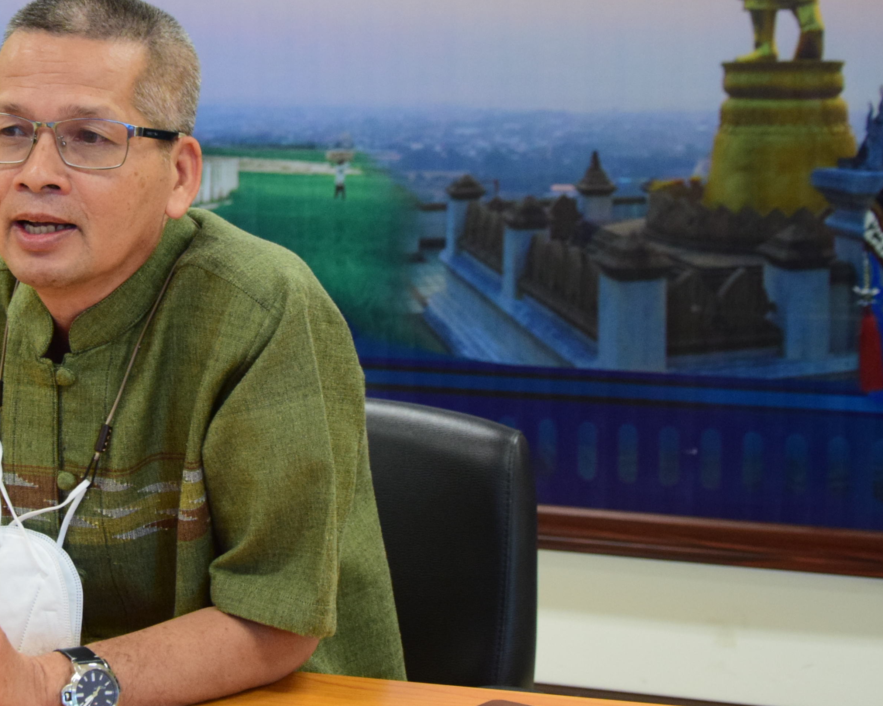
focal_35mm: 90
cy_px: 290
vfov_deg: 17.1
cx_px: 134
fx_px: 2352
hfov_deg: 20.9
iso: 1600
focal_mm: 34
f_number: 4.5
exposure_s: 1/80
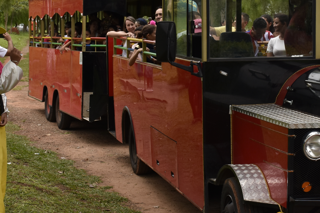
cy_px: 72
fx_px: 800
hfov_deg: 22.6
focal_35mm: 90
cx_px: 193
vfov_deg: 15.2
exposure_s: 1/500
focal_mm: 30
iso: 200
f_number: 7.1
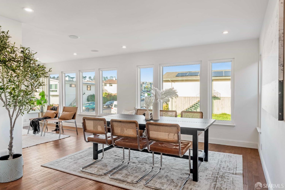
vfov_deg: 53.1
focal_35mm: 24
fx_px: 190
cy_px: 95
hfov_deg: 73.7
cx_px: 142
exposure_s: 1/40
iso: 500
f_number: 9
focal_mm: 24
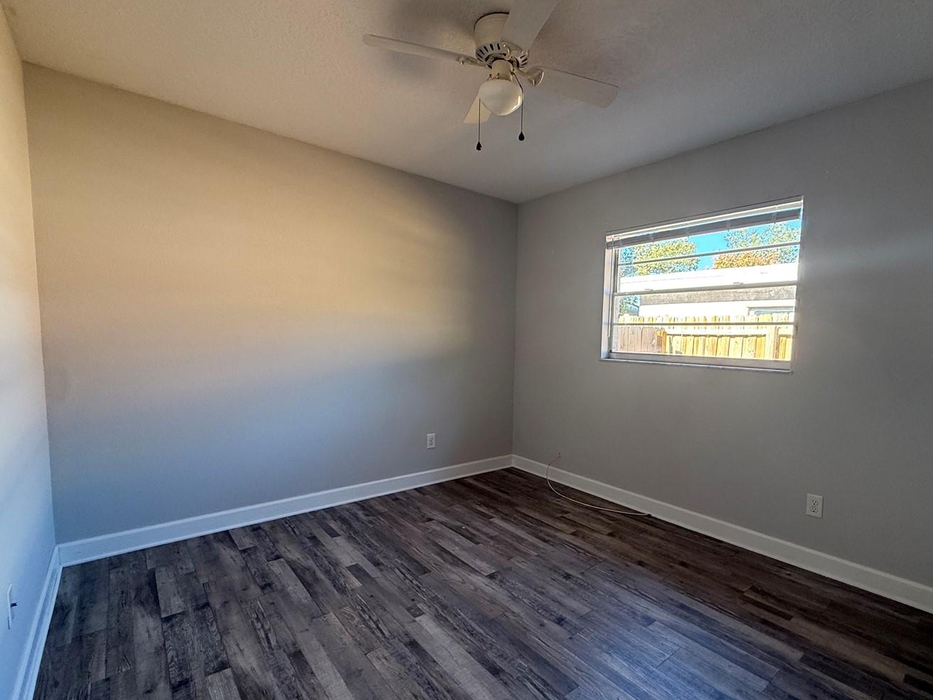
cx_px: 534
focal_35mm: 17
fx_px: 458
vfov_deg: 74.6
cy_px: 378
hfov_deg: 90.4
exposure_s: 1/99
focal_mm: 2.22
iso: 125
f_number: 2.2
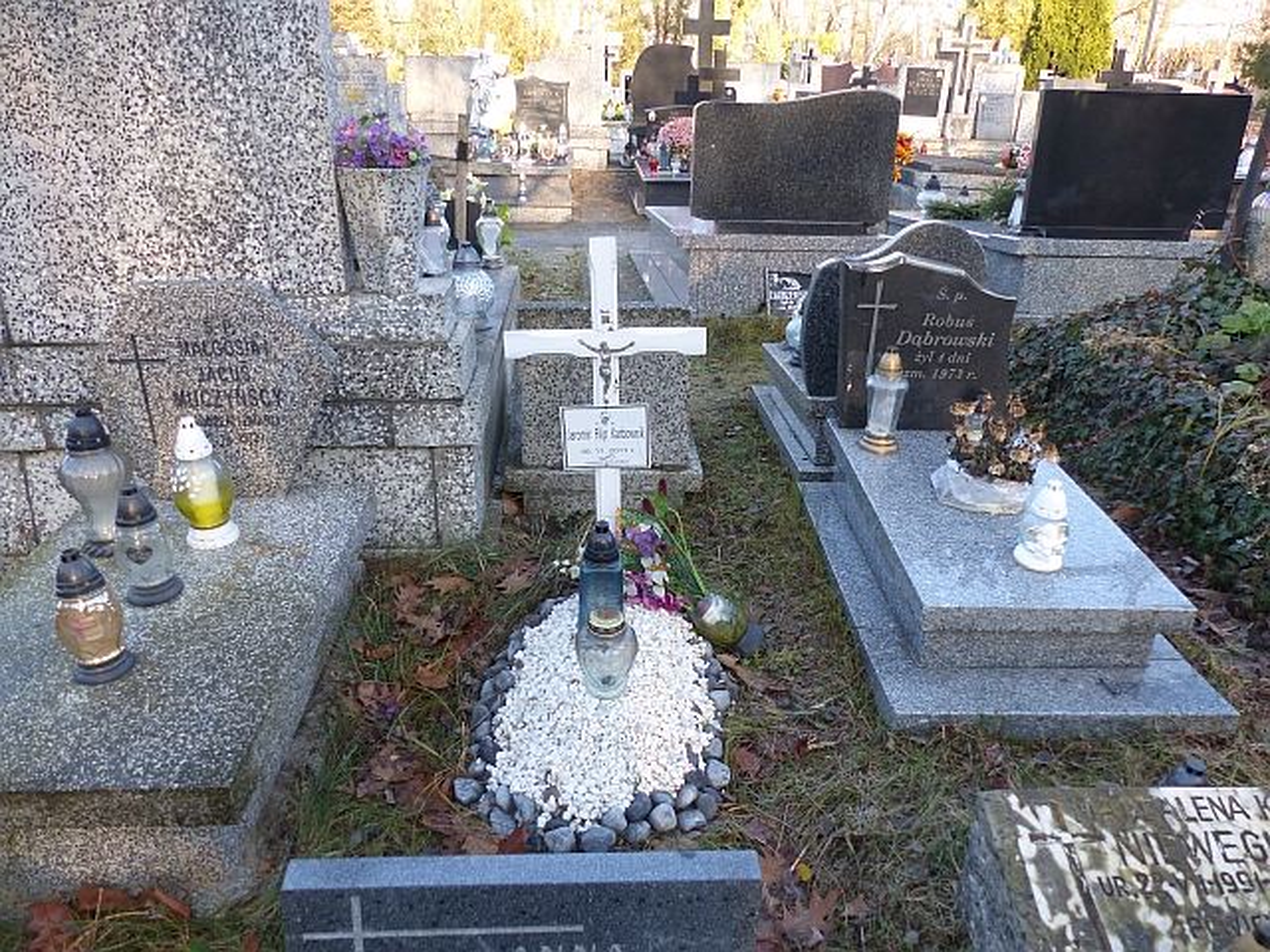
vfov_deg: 54.9
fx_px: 917
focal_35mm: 25
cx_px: 635
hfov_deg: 69.4
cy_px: 476
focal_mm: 4.5
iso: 100
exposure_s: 1/100
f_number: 2.8
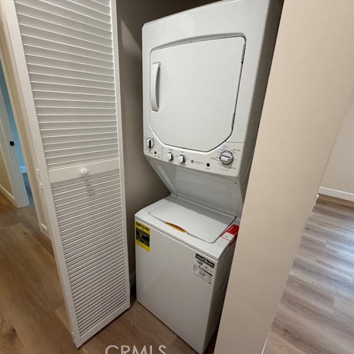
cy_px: 181
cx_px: 172
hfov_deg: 84.0
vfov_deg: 84.0
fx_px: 197
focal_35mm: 17
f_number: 2.2
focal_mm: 2.22
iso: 320
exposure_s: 1/120
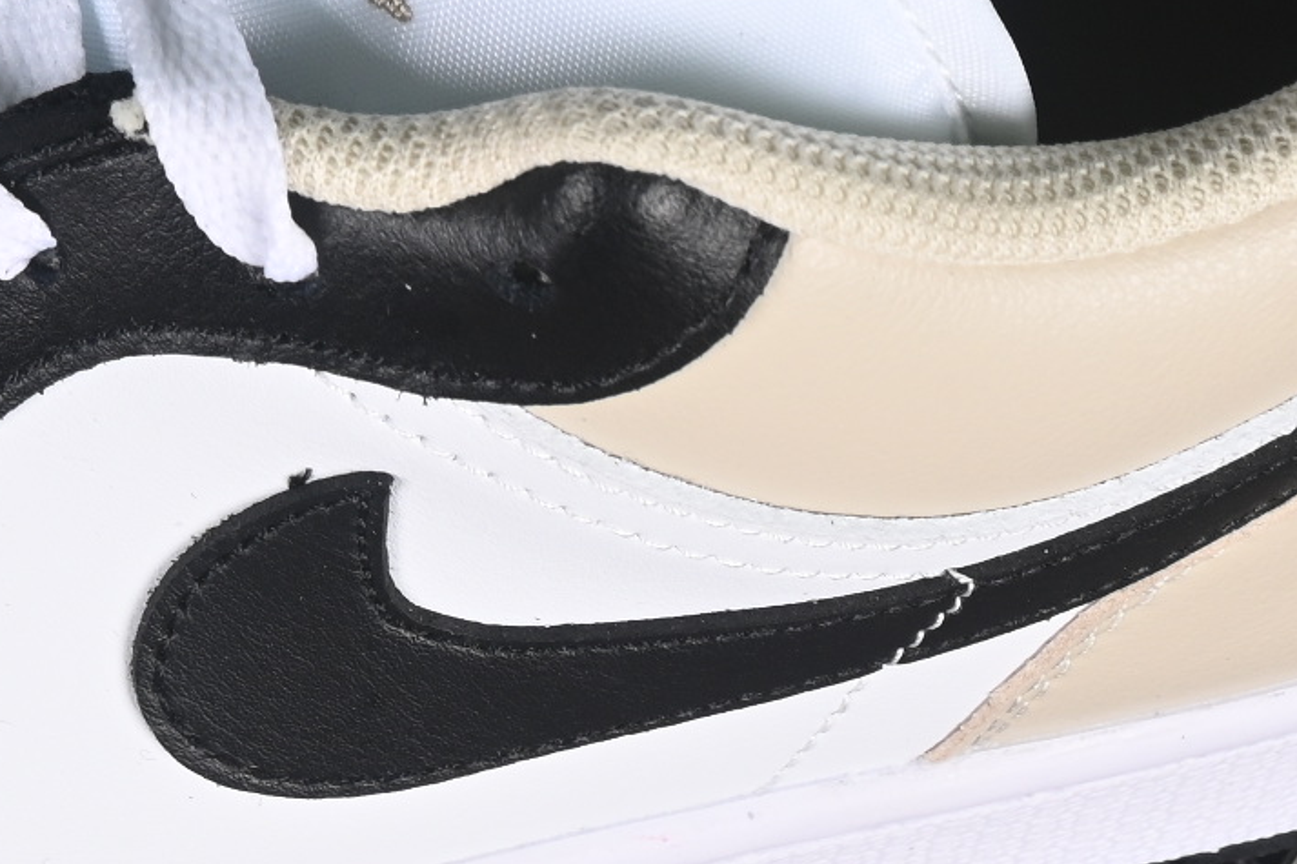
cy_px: -213
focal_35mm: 293
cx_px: -144
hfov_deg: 7.0
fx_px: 10553
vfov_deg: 4.7
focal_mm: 50
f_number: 7.1
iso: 160
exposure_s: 1/60
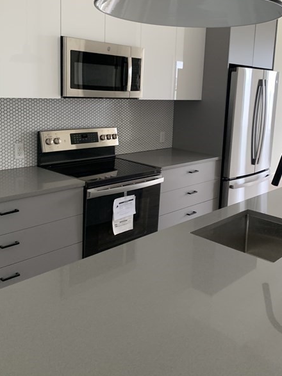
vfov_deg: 53.7
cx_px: 153
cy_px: 158
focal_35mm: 34
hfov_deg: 41.7
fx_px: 369
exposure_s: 1/60
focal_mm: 4.25
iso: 100
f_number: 1.8
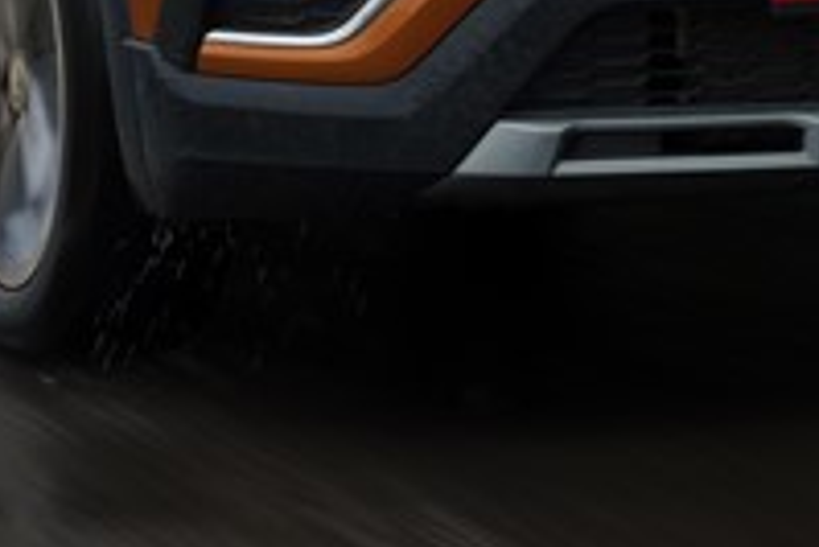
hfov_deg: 9.1
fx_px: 5145
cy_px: -243
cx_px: 613
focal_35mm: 226
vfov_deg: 6.0
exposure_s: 1/50
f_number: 8
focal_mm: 75
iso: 50
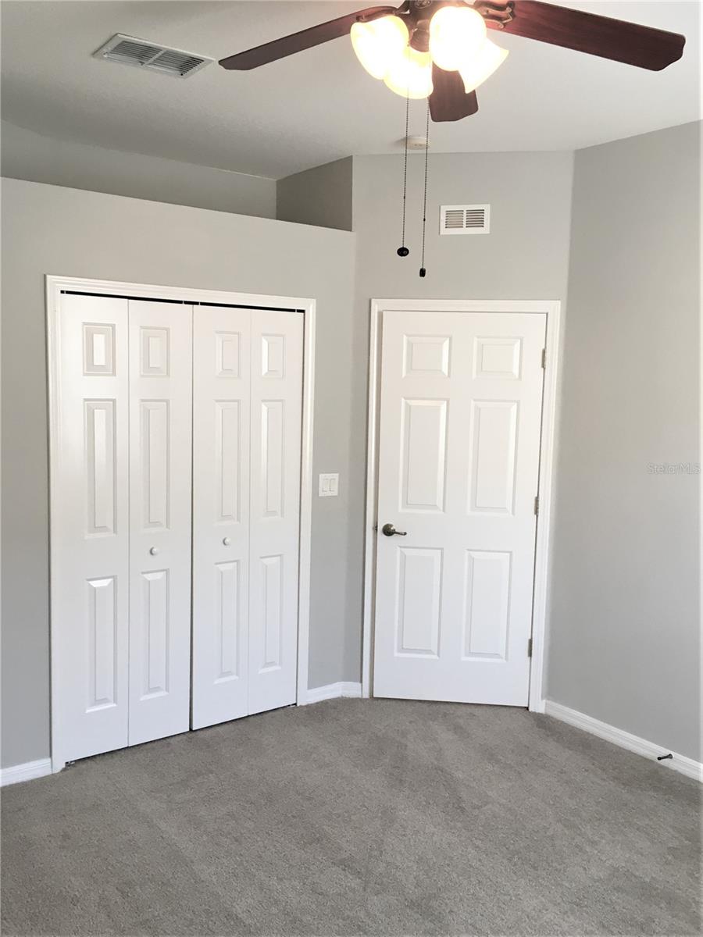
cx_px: 352
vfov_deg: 61.7
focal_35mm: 29
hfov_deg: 48.2
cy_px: 468
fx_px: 785
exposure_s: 1/33
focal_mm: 4.15
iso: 64
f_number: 2.2
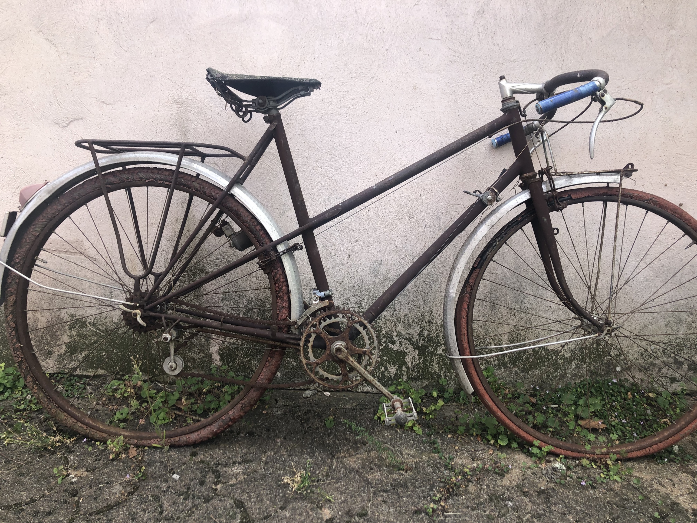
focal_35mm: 28
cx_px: 348
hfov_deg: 63.4
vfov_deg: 49.7
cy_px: 262
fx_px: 564
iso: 20
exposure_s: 1/134
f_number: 1.8
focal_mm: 3.99
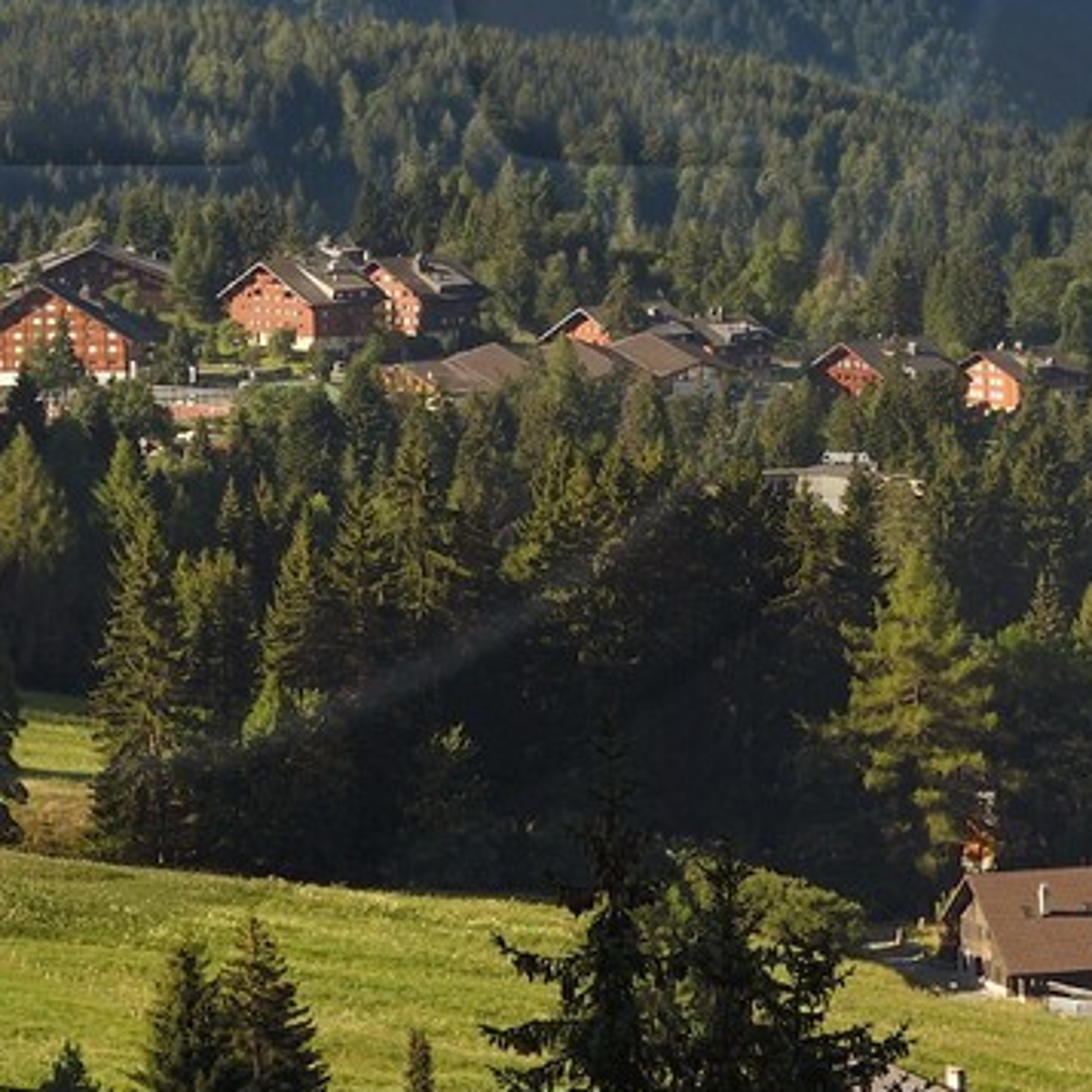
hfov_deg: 6.4
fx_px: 9779
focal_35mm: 274
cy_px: -330
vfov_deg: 6.3
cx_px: -98
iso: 200
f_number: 10
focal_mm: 72
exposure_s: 1/250
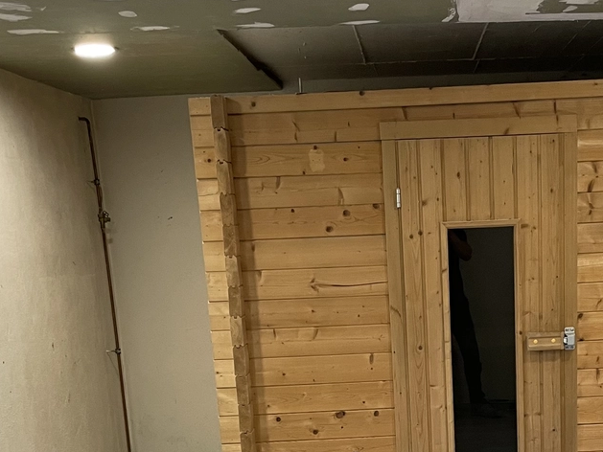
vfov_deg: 22.3
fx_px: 1080
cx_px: 441
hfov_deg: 30.7
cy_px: 498
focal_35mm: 62
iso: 125
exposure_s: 1/67
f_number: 1.6
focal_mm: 4.2
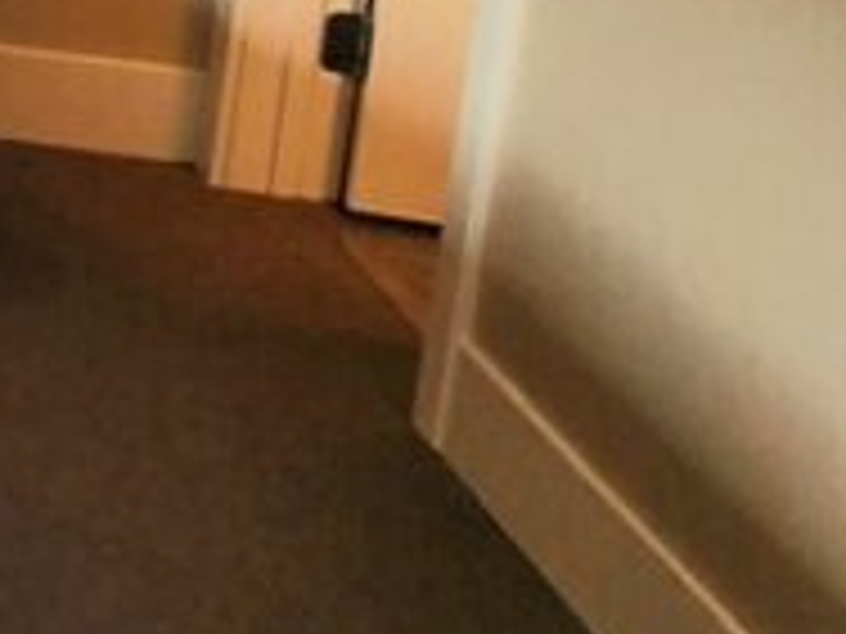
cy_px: -405
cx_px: -1804
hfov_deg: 10.9
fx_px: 2371
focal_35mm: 97
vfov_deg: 14.0
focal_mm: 2.2
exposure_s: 1/60.2
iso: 50
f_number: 2.2
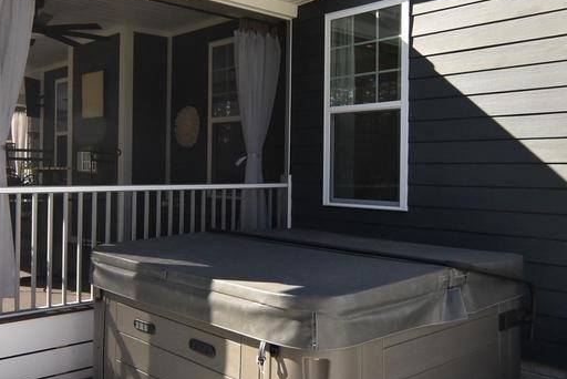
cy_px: 167
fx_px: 567
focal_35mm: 36
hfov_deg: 52.8
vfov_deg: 36.9
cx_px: 230
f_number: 11
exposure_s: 1/500
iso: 800
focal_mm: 12
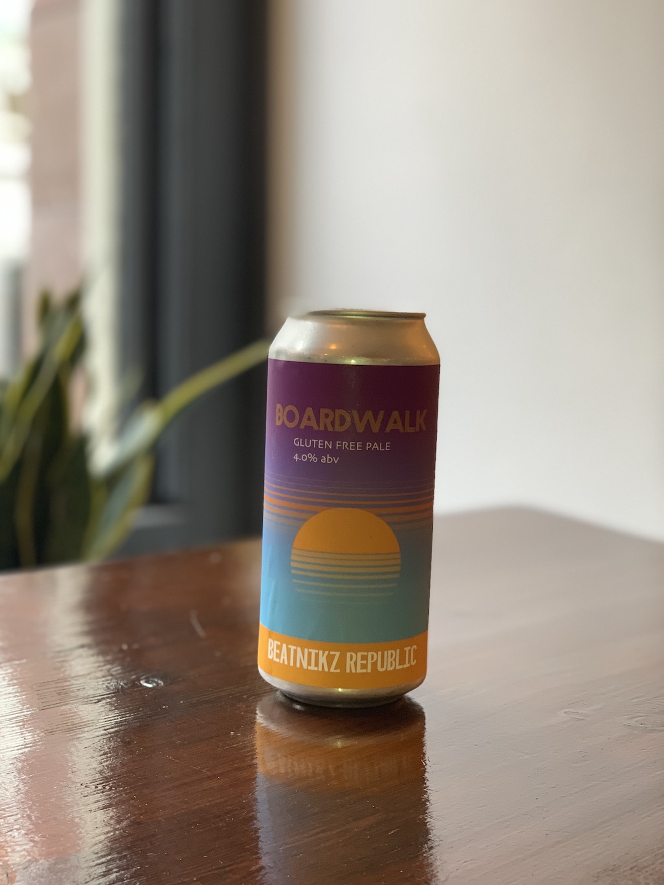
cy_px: 442
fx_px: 1330
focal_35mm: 52
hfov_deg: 28.0
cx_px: 332
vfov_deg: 36.8
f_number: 2.4
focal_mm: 6
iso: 100
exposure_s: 1/50
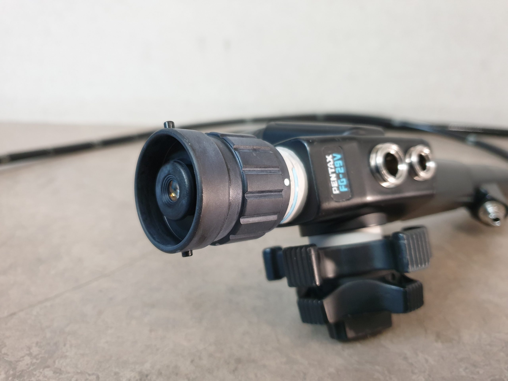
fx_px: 382
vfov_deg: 53.1
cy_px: 190
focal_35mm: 26
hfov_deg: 67.3
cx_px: 254
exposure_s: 1/50
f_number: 1.5
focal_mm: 4.3
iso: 250
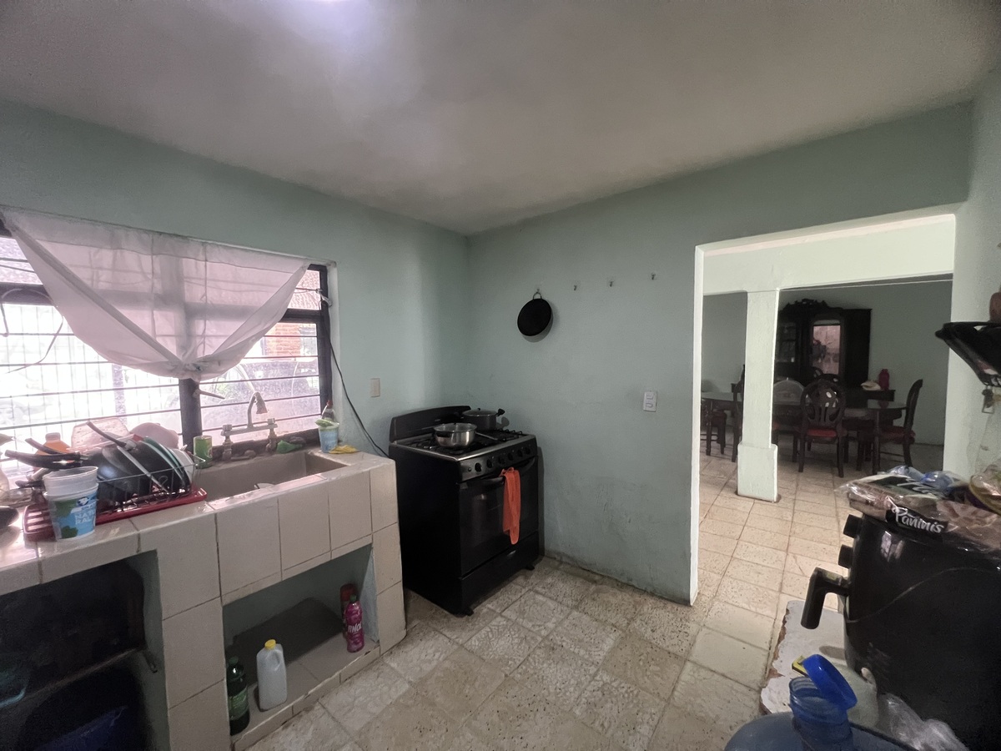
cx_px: 500
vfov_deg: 89.9
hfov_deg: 106.2
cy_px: 376
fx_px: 376
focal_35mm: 13
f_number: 1.8
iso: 500
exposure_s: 1/60
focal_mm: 1.57
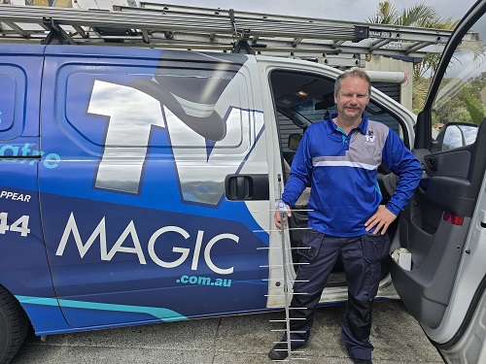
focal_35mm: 23
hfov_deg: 73.9
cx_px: 243
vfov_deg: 58.9
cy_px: 182
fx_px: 323
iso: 12
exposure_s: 1/1050
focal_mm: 6.3
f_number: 1.7
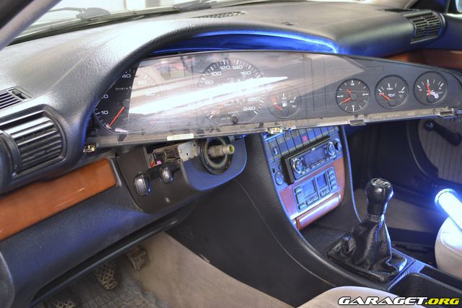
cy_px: 154
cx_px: 231
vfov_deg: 29.9
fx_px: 578
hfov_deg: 43.6
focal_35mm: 45
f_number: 4.5
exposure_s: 2
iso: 100
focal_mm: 30
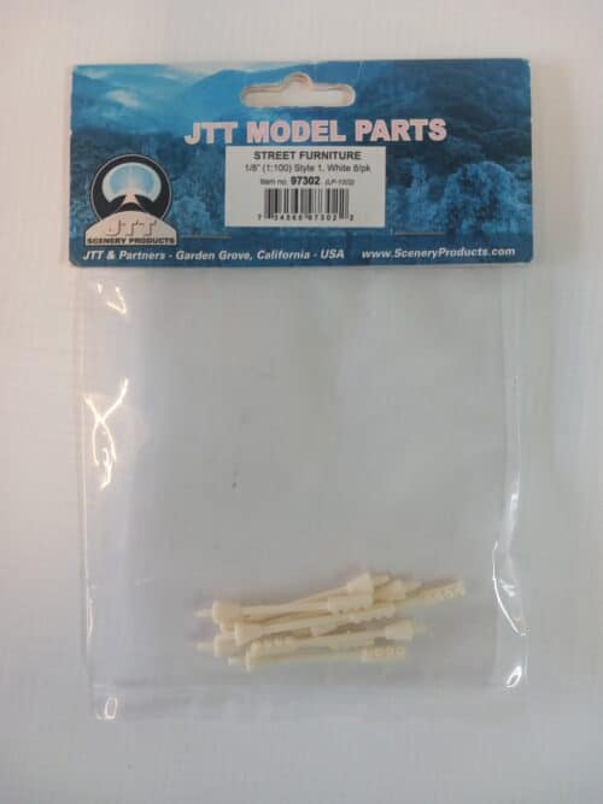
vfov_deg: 65.3
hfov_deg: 51.3
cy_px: 402
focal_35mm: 27
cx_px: 302
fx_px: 627
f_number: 1.8
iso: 125
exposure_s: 1/50
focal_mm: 4
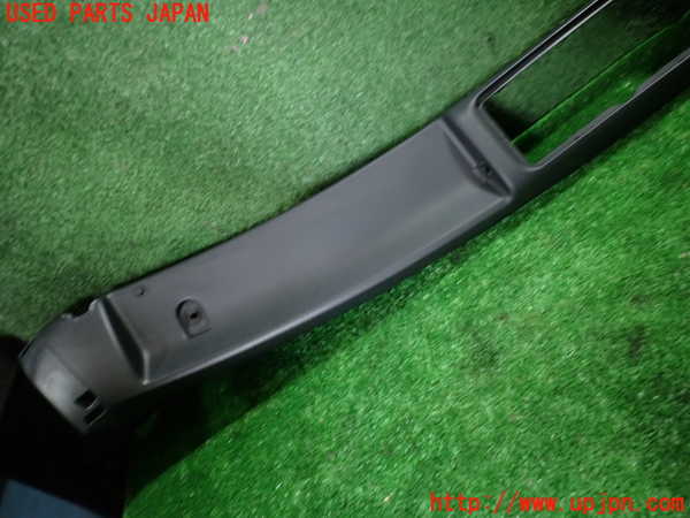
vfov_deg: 54.9
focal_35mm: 25
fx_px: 498
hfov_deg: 69.4
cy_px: 259
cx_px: 345
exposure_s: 1/30
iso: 200
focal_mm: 4.5
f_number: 2
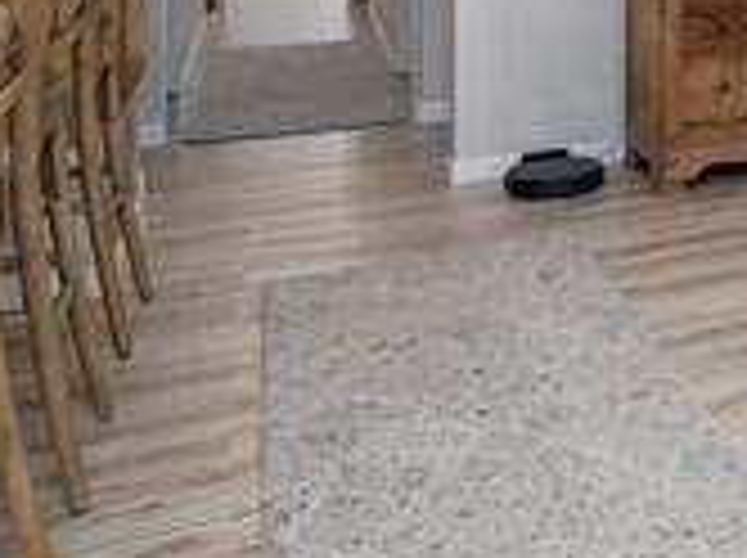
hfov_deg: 28.3
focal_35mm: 52
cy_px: -148
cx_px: 1035
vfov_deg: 24.7
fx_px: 1121
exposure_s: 1/80
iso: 320
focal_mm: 14
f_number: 7.1
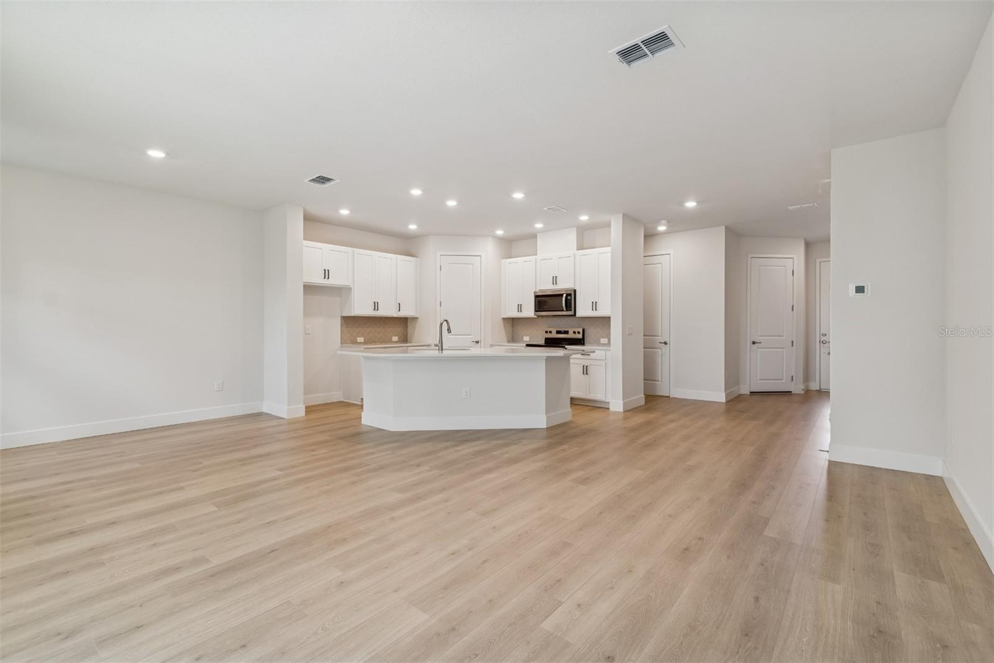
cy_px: 332
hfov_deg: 100.4
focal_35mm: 15
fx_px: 414
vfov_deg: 77.3
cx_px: 497
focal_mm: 10
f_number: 7.1
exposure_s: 1/13
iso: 100
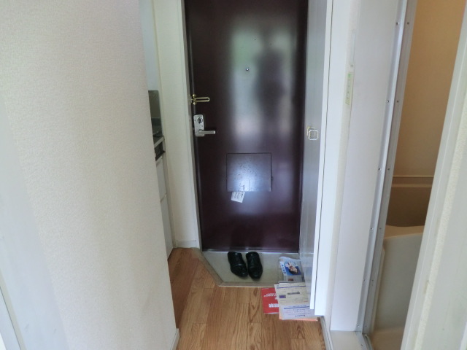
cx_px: 234
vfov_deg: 56.8
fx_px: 324
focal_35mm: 24
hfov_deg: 71.6
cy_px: 175
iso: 200
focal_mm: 4.3
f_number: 3.2
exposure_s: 1/60
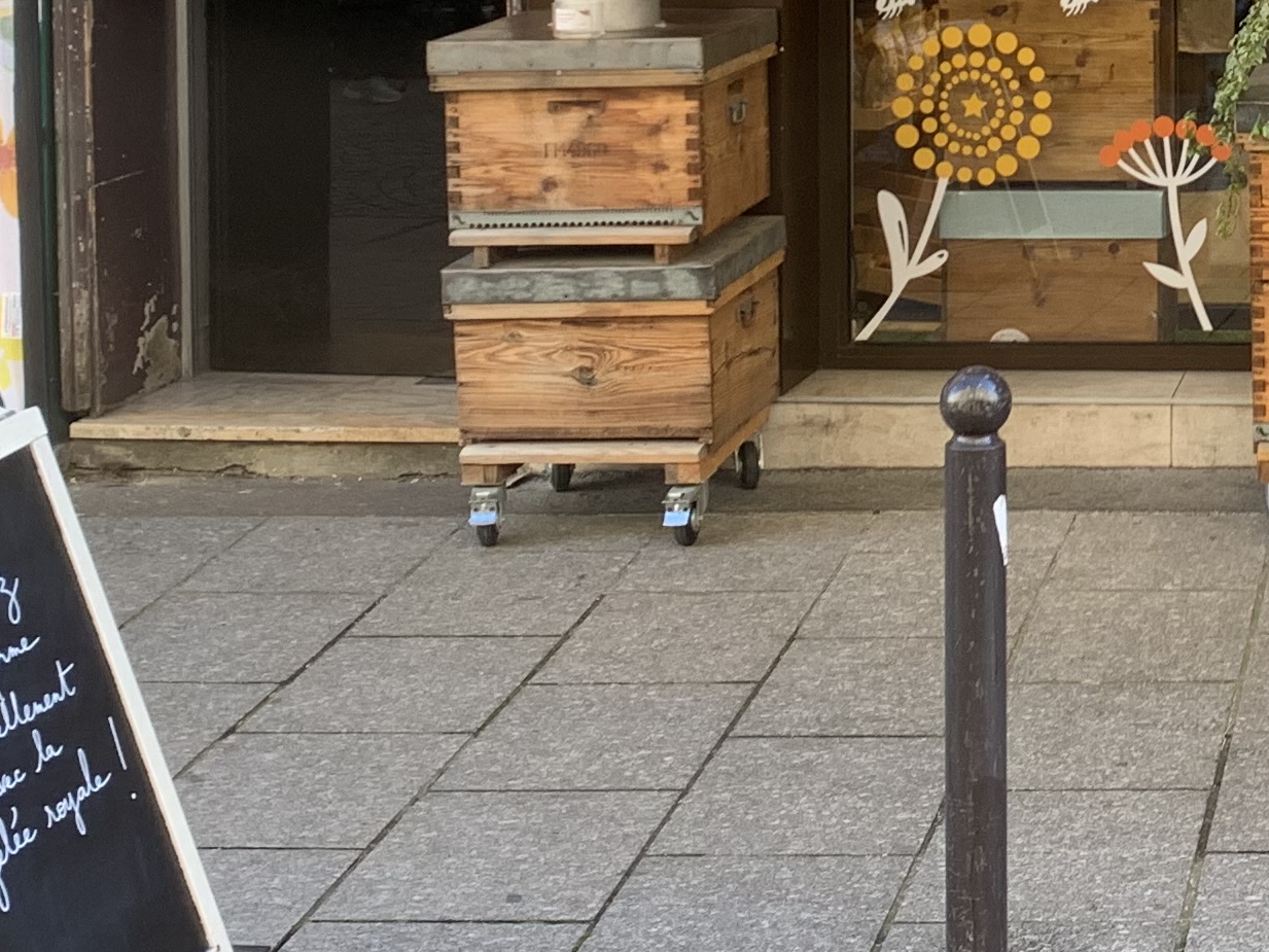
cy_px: -60
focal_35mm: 85
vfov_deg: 16.9
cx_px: 1393
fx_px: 3116
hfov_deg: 21.8
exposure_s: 1/122
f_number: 1.8
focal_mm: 4.25
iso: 32
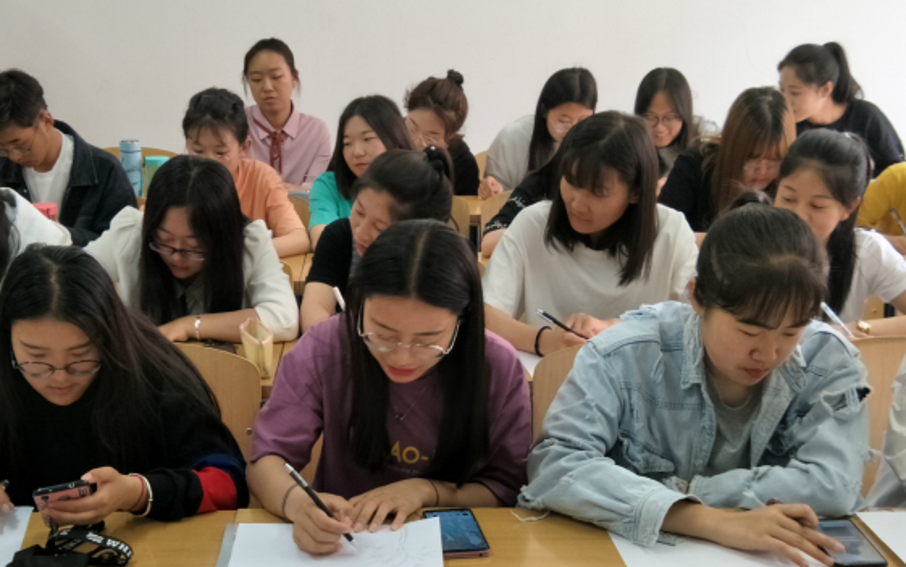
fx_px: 716
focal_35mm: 29
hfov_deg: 64.4
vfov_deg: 43.0
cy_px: 336
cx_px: 394
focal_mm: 4.1
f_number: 1.7
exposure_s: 1/33
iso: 183
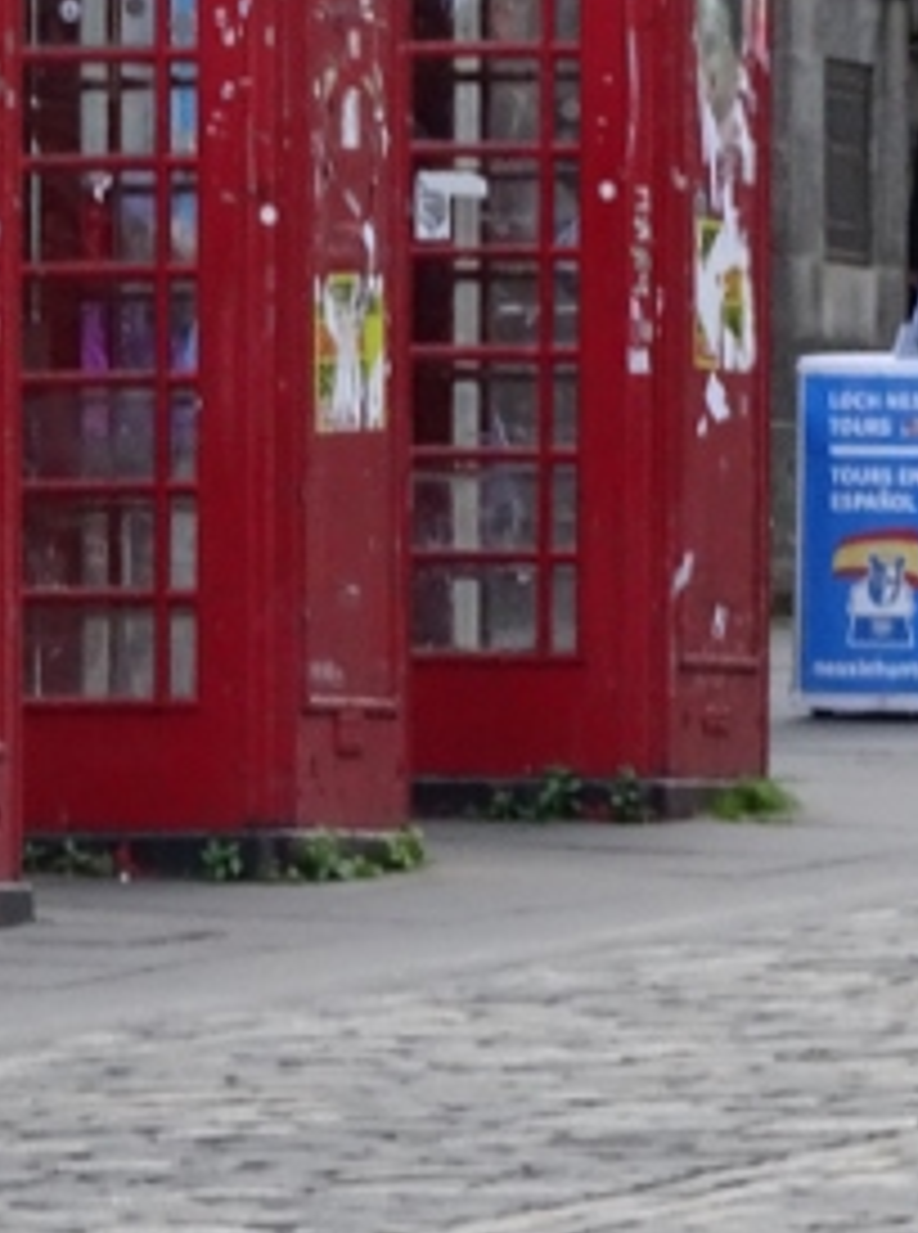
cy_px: -104
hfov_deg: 2.8
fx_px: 18616
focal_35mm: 524
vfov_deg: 3.8
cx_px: 112
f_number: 6.3
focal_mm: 40.86
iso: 800
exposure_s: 1/160
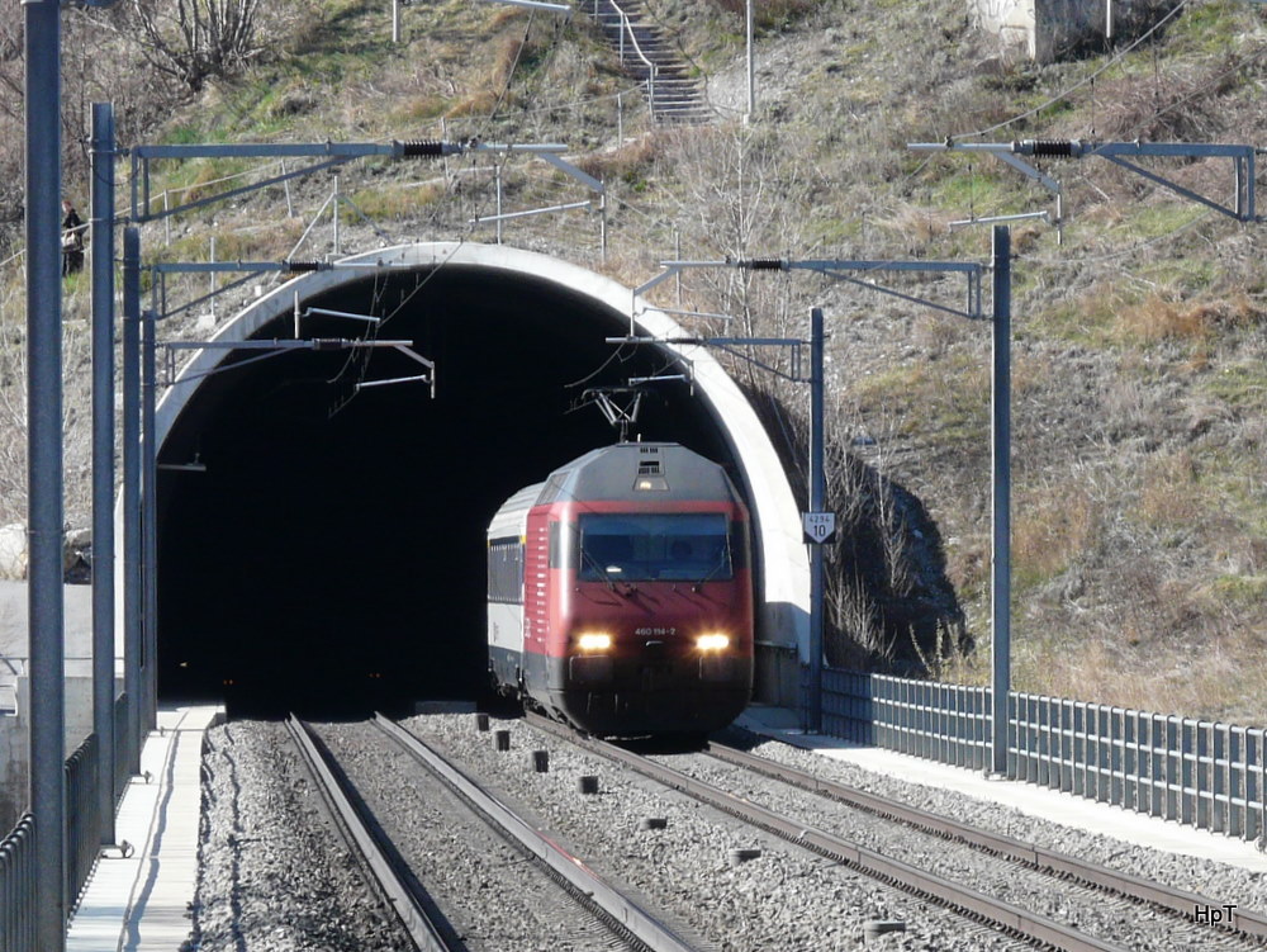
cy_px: 476
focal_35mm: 183
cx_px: 634
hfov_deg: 10.8
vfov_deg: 8.1
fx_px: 6701
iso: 100
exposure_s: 1/250
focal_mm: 30
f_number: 5.6
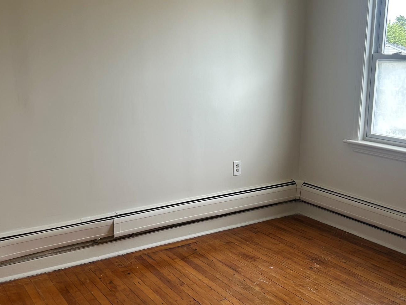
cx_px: 183
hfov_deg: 45.7
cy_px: 151
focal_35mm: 41
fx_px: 481
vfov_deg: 35.1
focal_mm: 5.7
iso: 64
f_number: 1.5
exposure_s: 1/131
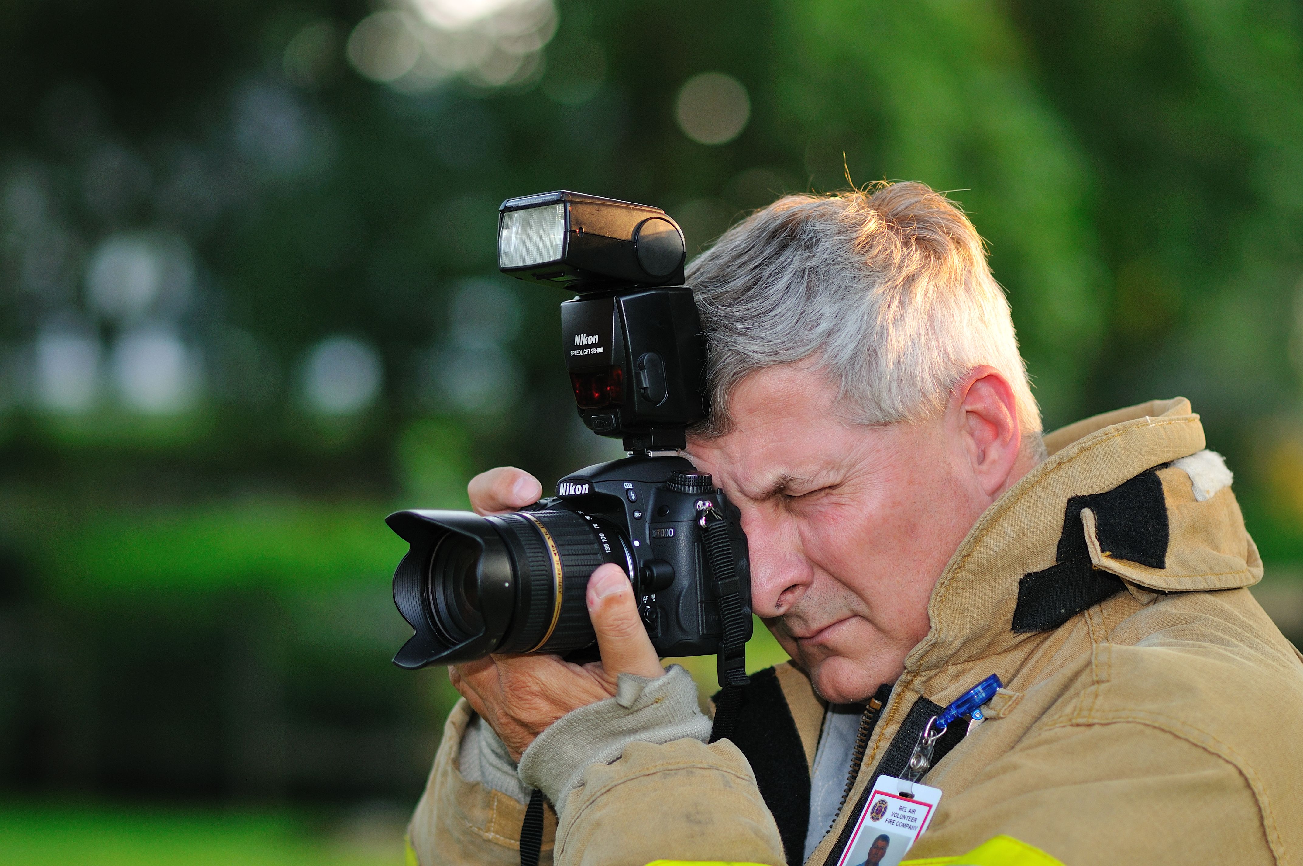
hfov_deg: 16.1
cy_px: 433
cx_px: 652
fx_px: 4609
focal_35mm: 128
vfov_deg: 10.7
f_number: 2
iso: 200
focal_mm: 85
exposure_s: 1/350
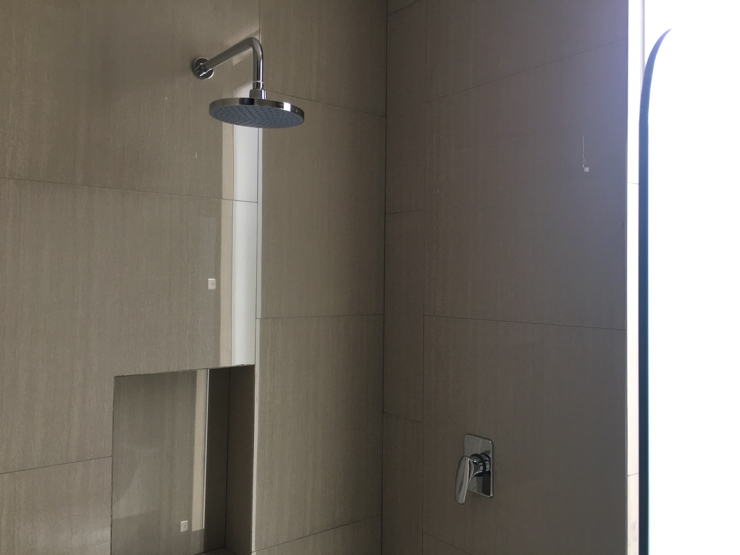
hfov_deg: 61.7
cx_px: 370
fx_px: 620
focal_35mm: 29
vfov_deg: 48.2
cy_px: 278
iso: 40
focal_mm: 4.15
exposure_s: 1/120
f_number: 2.2
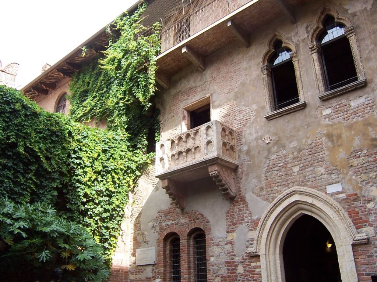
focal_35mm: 33
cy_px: 141
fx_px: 359
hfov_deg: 55.4
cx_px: 188
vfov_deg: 42.9
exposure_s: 1/180
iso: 80
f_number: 3.4
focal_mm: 5.5
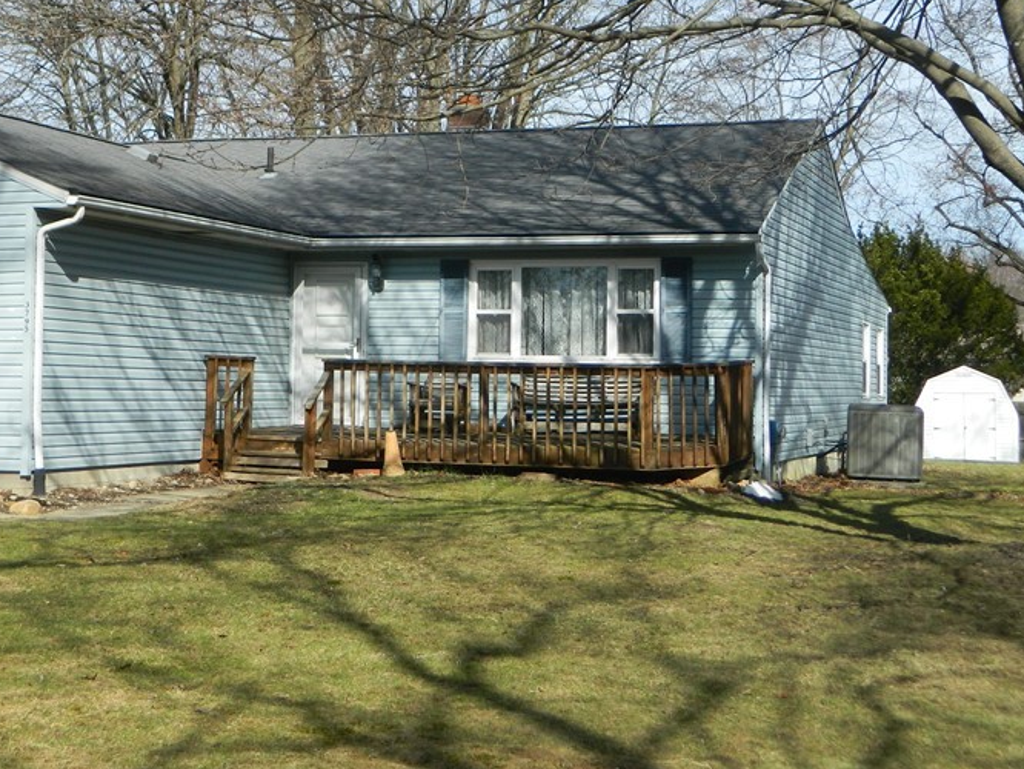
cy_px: 280
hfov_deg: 30.7
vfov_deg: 23.2
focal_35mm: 63
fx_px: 1864
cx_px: 492
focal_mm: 7.3
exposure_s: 1/800
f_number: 3.5
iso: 80
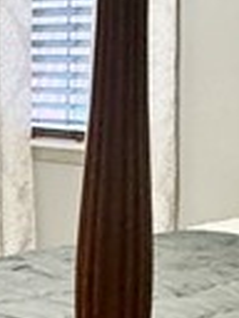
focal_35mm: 112
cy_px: 258
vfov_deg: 17.4
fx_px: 1031
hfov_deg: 13.2
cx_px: 85
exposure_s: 1/60
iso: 500
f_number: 2.2
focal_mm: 2.22
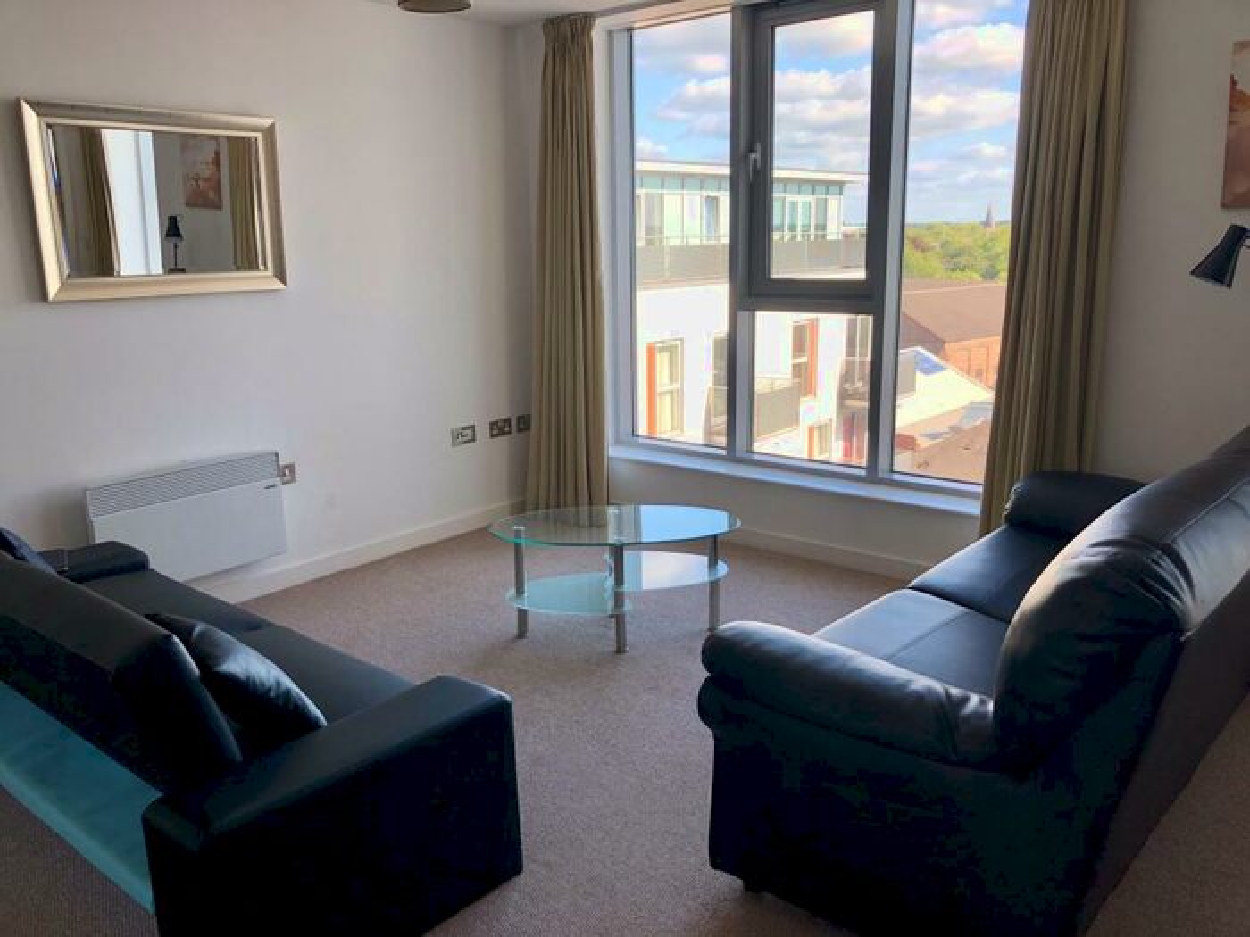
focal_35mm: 28
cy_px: 468
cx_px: 625
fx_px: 1011
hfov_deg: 63.4
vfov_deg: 49.7
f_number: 1.8
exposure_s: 1/154
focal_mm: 3.99
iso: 20
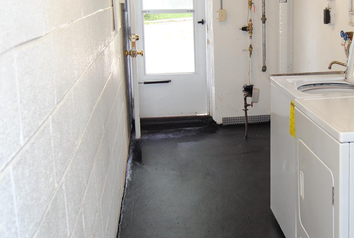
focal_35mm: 51
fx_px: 502
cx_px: 264
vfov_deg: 26.5
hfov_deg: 37.9
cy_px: 98
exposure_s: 1/60
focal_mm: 18
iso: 400
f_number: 4
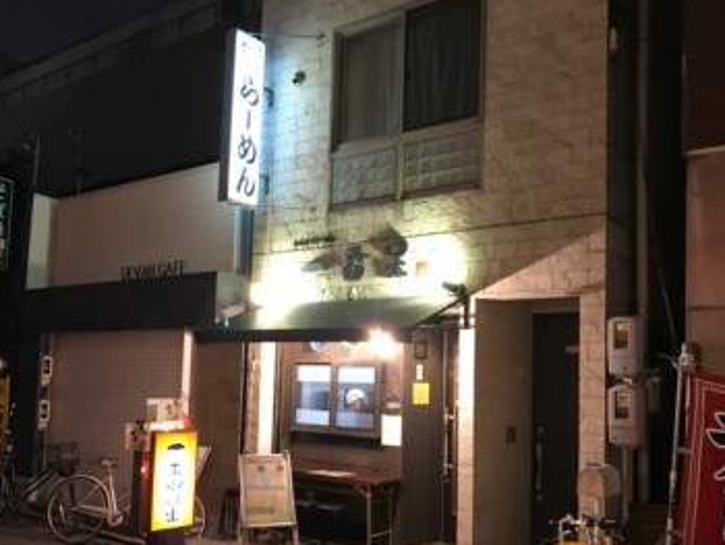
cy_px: 336
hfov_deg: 51.1
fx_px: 755
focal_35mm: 36
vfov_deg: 39.5
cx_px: 302
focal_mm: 3.99
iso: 100
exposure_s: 1/9
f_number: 1.8
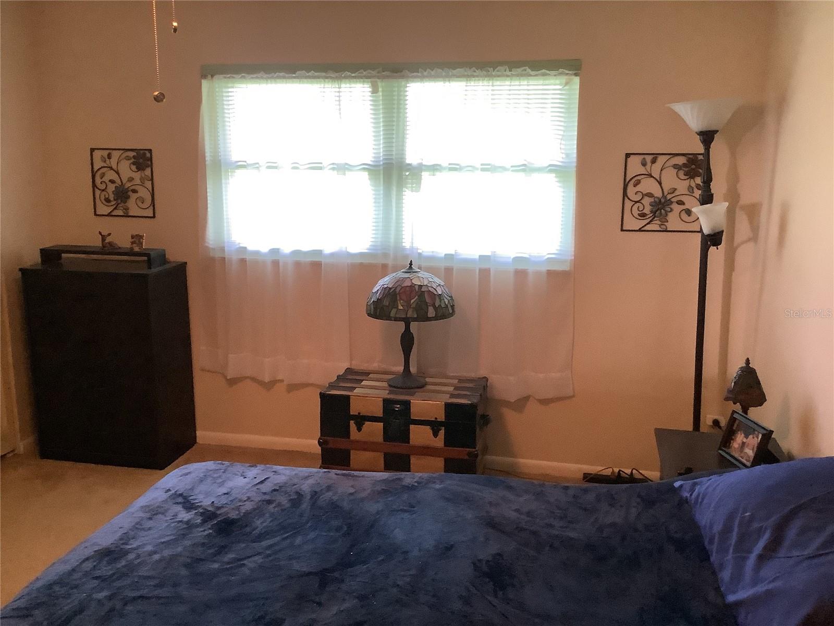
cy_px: 313
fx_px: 747
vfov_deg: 45.4
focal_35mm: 31
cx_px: 417
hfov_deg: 58.4
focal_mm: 3.3
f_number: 2.4
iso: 250
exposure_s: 1/33
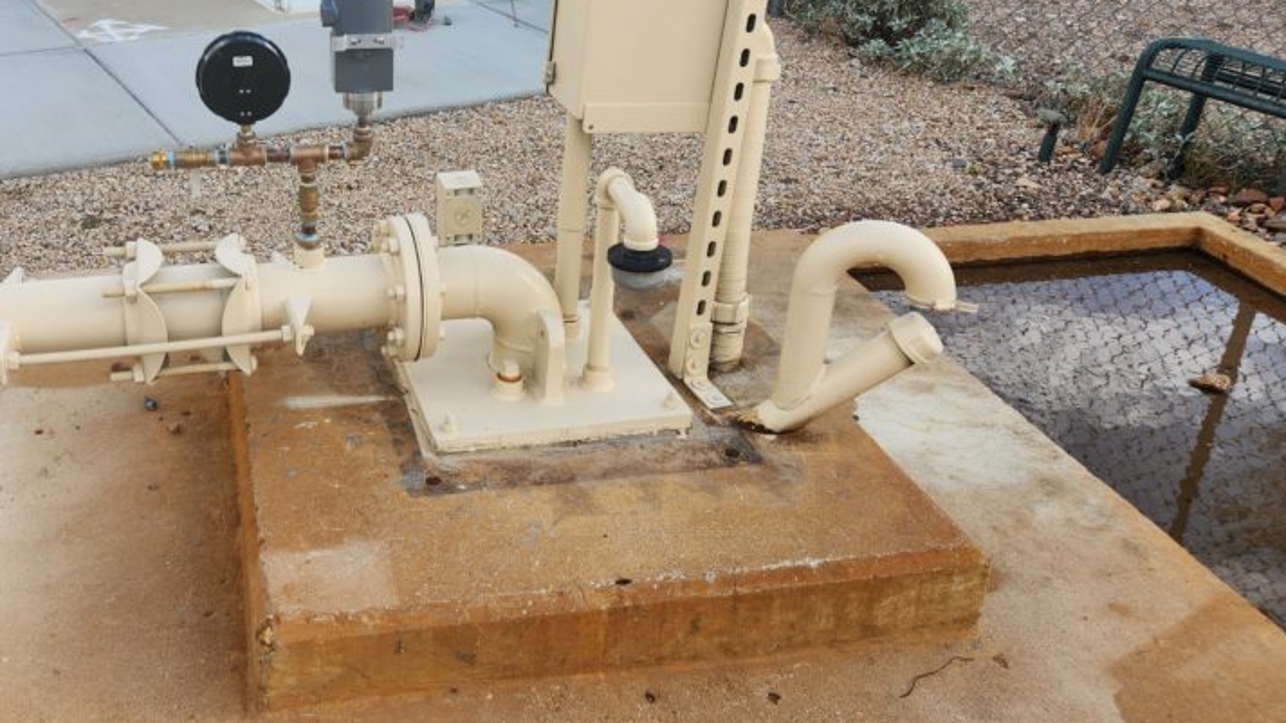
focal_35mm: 36
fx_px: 1228
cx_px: 433
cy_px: 278
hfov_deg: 54.2
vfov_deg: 32.7
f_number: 1.8
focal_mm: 5.4
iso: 20
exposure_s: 1/604
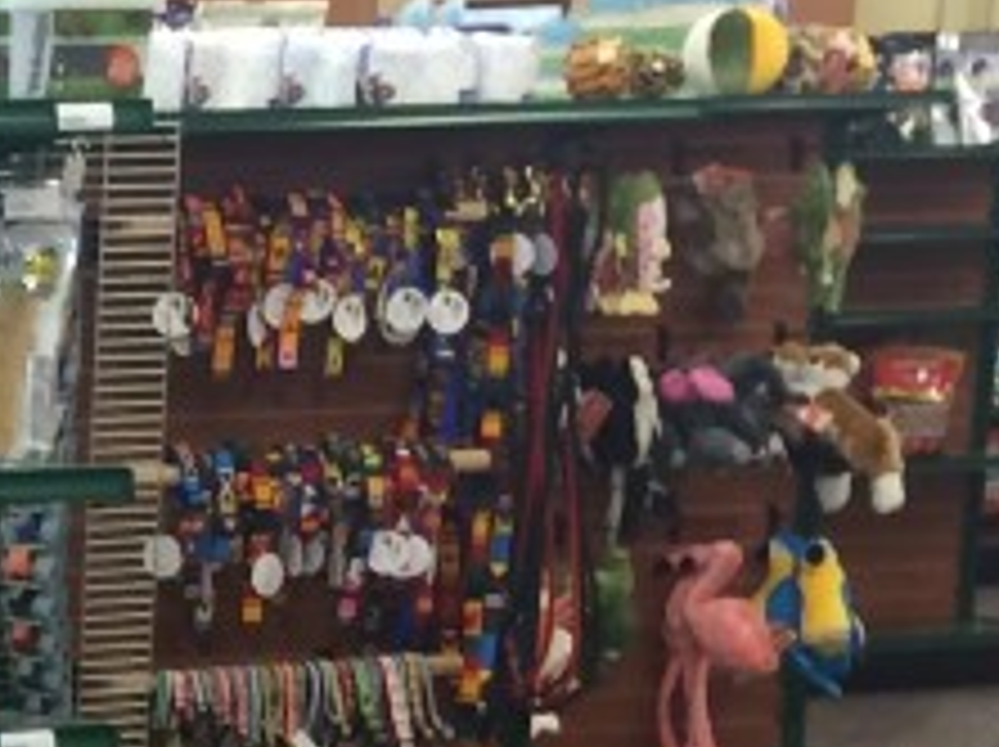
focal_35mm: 157
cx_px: -1390
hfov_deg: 10.8
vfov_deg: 9.1
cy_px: 1184
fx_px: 4526
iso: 64
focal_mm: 4.15
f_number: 2.2
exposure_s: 1/30
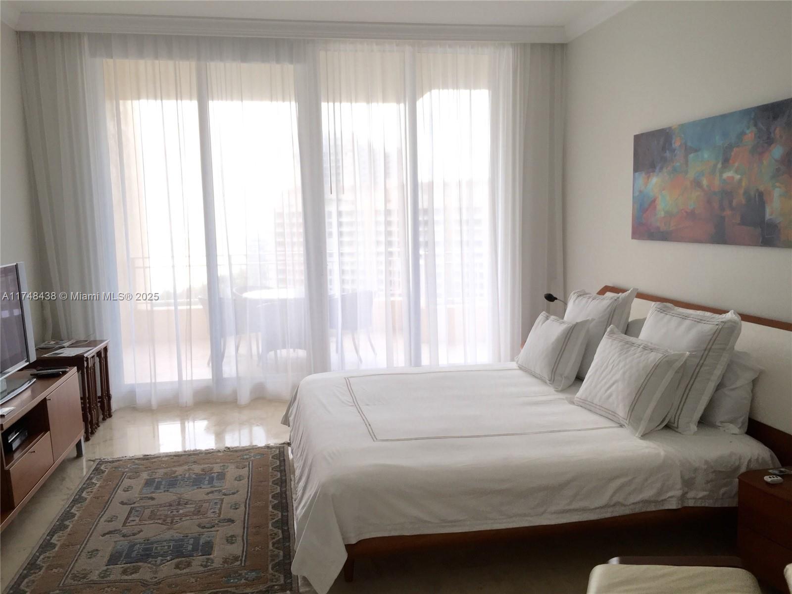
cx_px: 396
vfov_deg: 48.2
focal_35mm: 29
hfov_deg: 61.7
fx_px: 664
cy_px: 297
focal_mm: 4.15
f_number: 2.2
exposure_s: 1/168
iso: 32
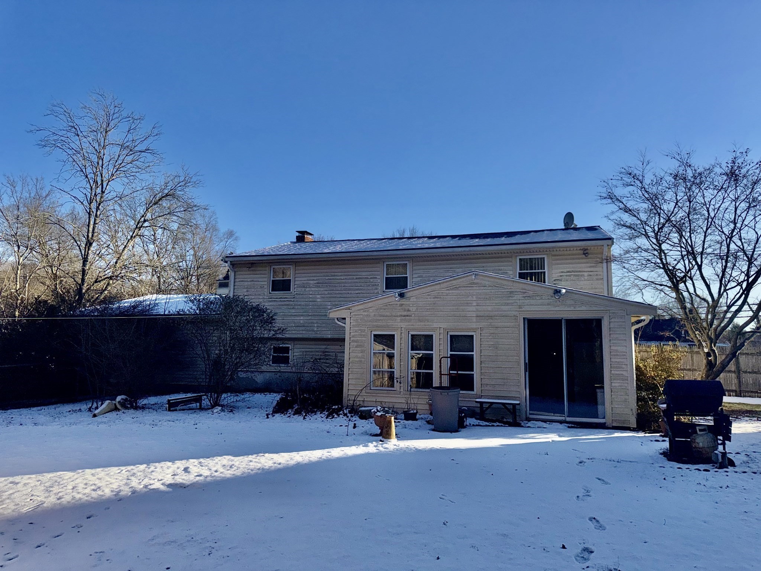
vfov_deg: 56.8
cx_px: 380
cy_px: 286
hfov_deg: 71.6
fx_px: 528
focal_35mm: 24
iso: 50
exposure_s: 1/8130
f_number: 1.78
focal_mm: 6.76
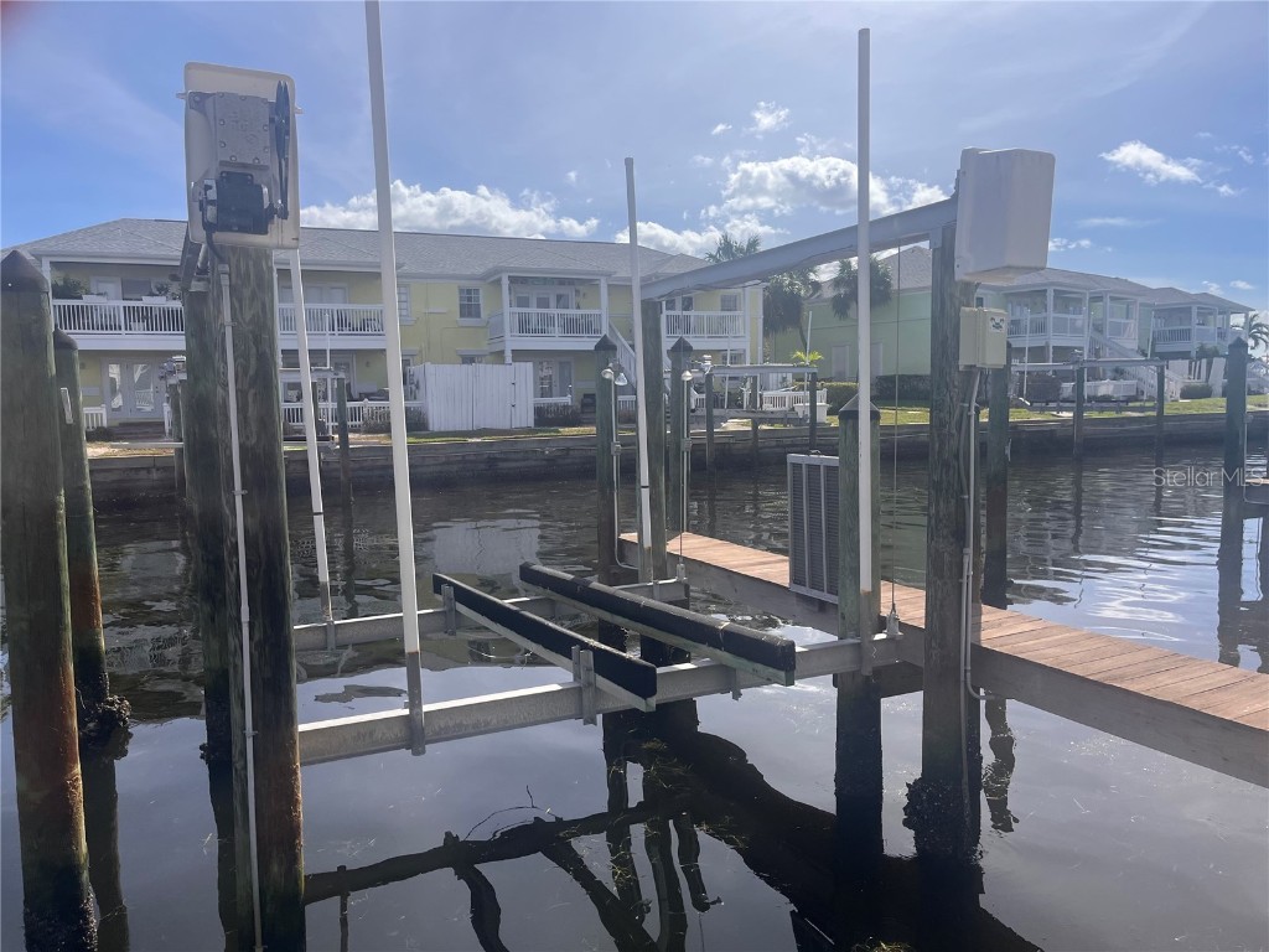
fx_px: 953
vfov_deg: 53.1
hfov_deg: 67.3
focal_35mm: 26
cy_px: 476
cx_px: 634
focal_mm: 5.1
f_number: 1.6
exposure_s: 1/5319
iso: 50
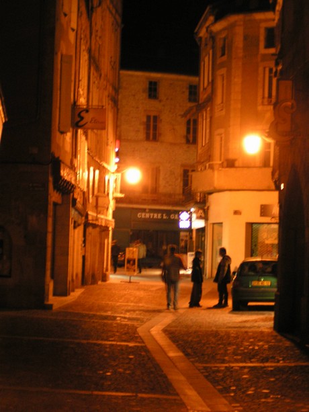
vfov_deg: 20.6
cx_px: 154
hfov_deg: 15.6
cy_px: 206
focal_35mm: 95
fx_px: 1130
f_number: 3.5
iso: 200
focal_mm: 14.5
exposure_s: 1/2
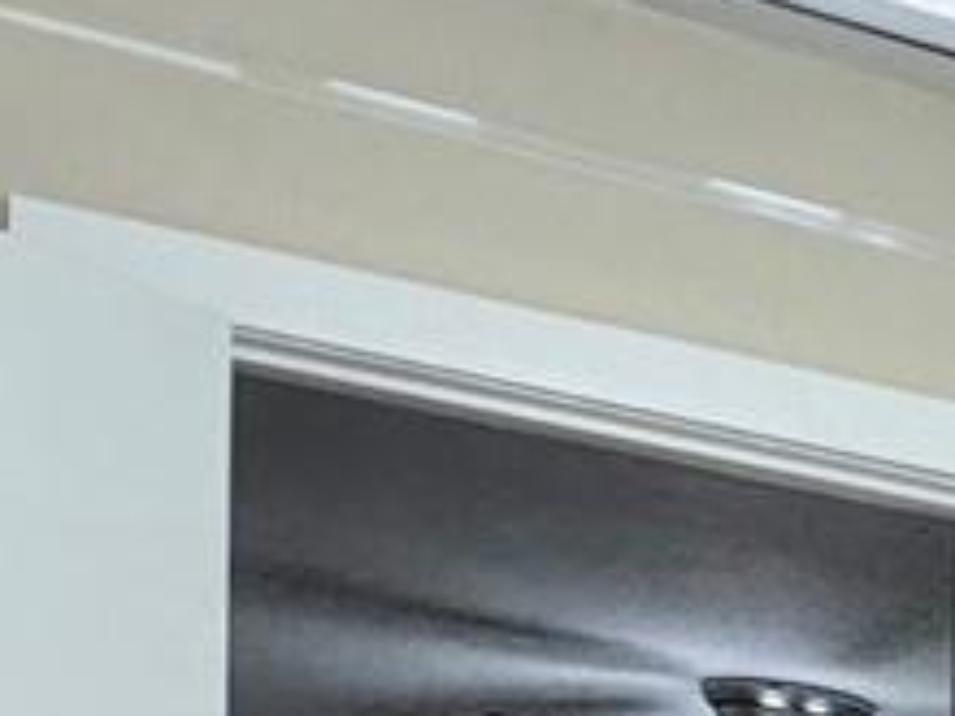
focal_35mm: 102
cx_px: 2422
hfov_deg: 13.2
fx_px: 2814
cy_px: 1510
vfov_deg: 12.5
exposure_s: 1/120
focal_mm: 2.22
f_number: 2.2
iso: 200
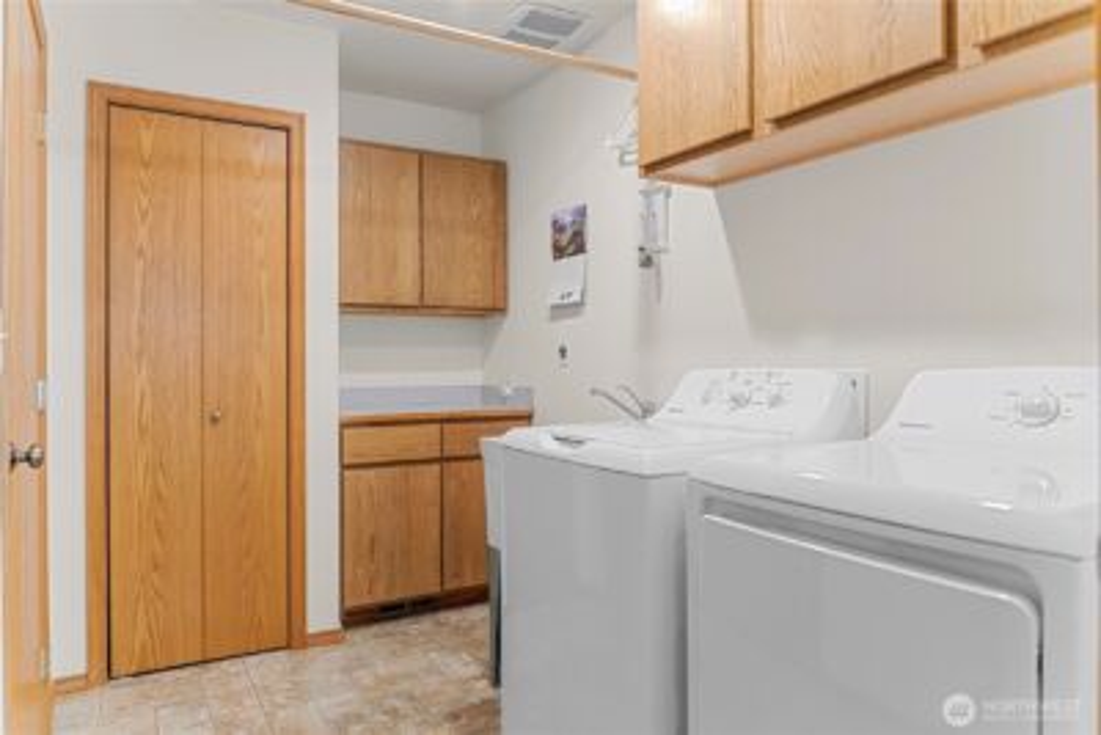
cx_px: 550
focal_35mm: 24
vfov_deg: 53.2
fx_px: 734
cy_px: 368
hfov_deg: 73.7
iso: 200
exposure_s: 1/6
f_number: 2.8
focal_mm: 24
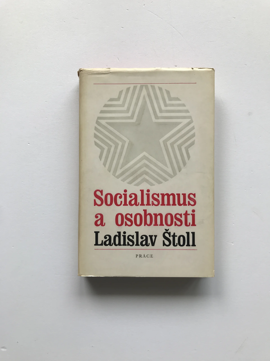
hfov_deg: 49.7
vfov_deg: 63.4
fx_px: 291
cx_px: 135
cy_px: 180
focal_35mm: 28
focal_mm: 3.99
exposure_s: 1/119
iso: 20
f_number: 1.8
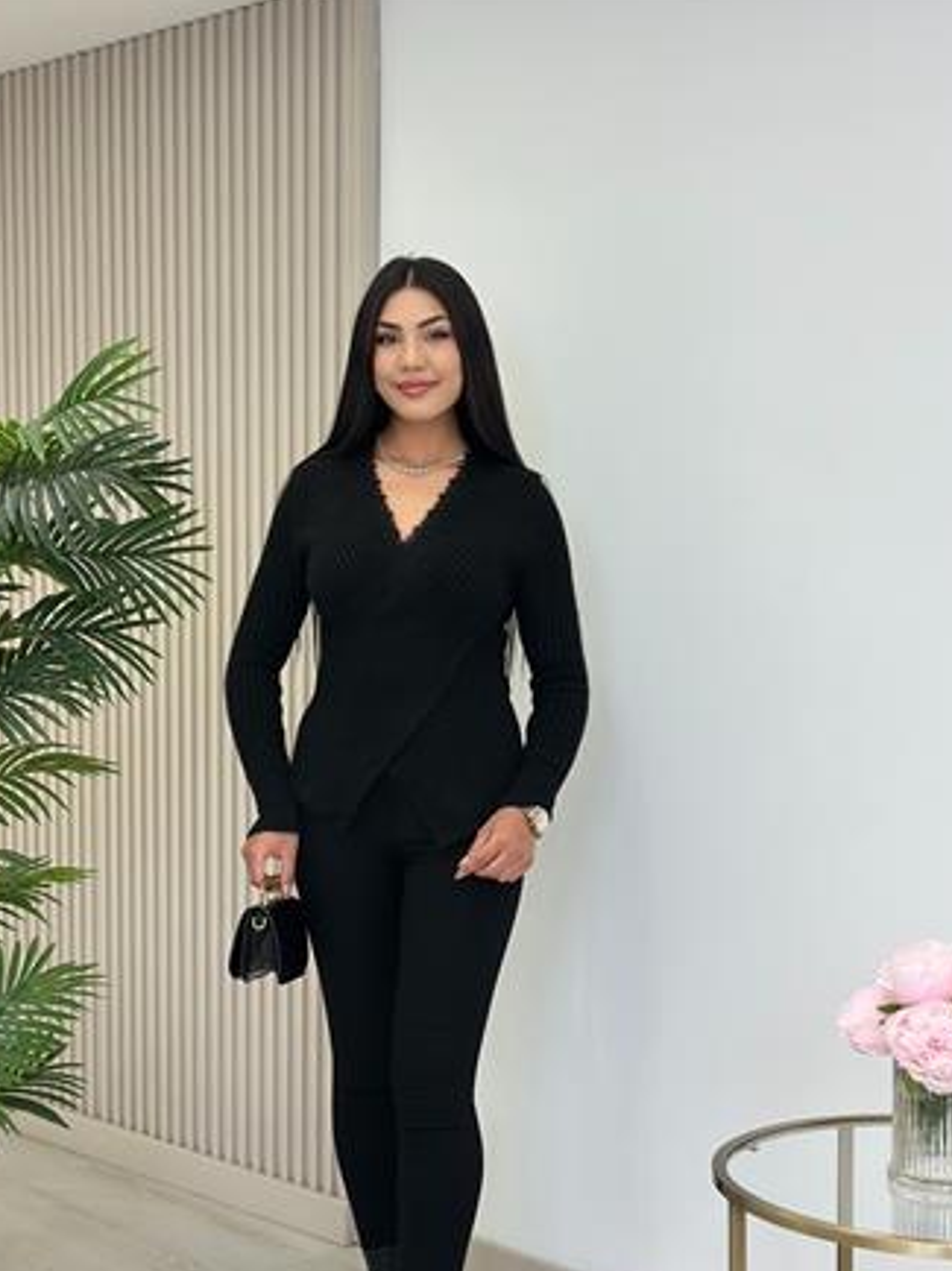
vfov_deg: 32.6
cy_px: 763
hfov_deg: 24.8
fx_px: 2166
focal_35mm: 59
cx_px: 404
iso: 80
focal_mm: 6.86
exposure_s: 1/260
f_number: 1.78
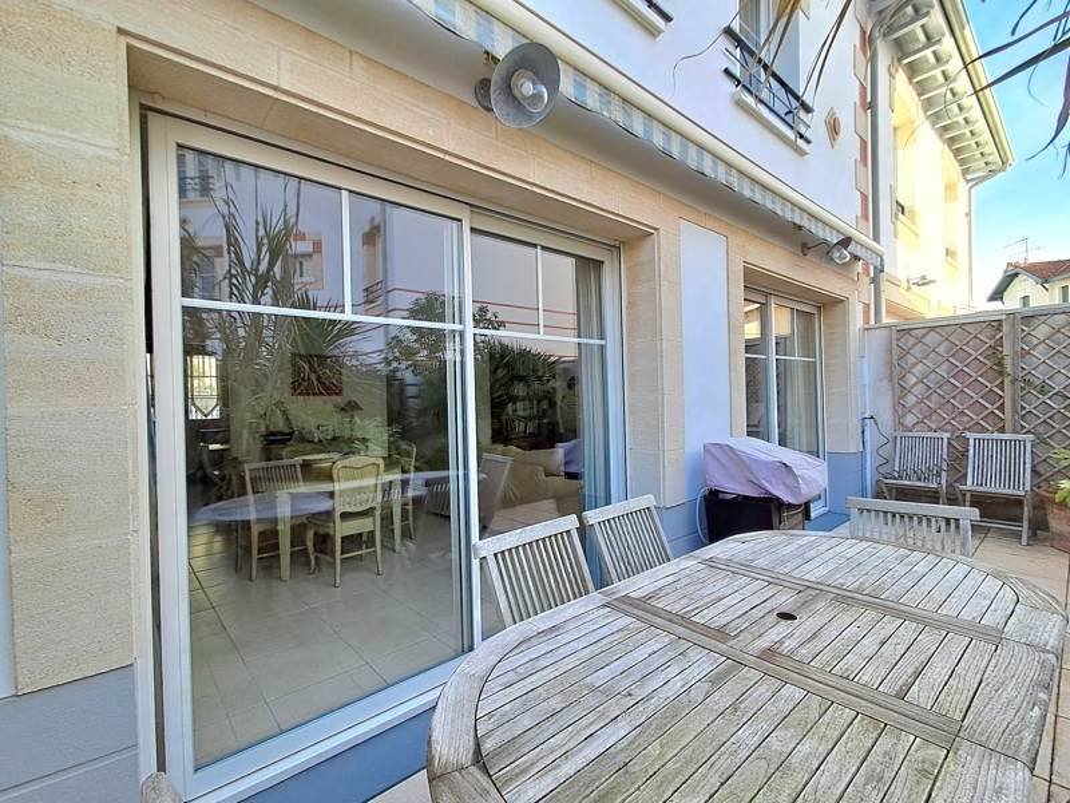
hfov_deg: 94.5
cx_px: 535
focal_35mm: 16
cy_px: 402
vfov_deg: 78.1
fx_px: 495
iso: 40
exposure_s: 1/312
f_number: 2.2
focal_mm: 1.64
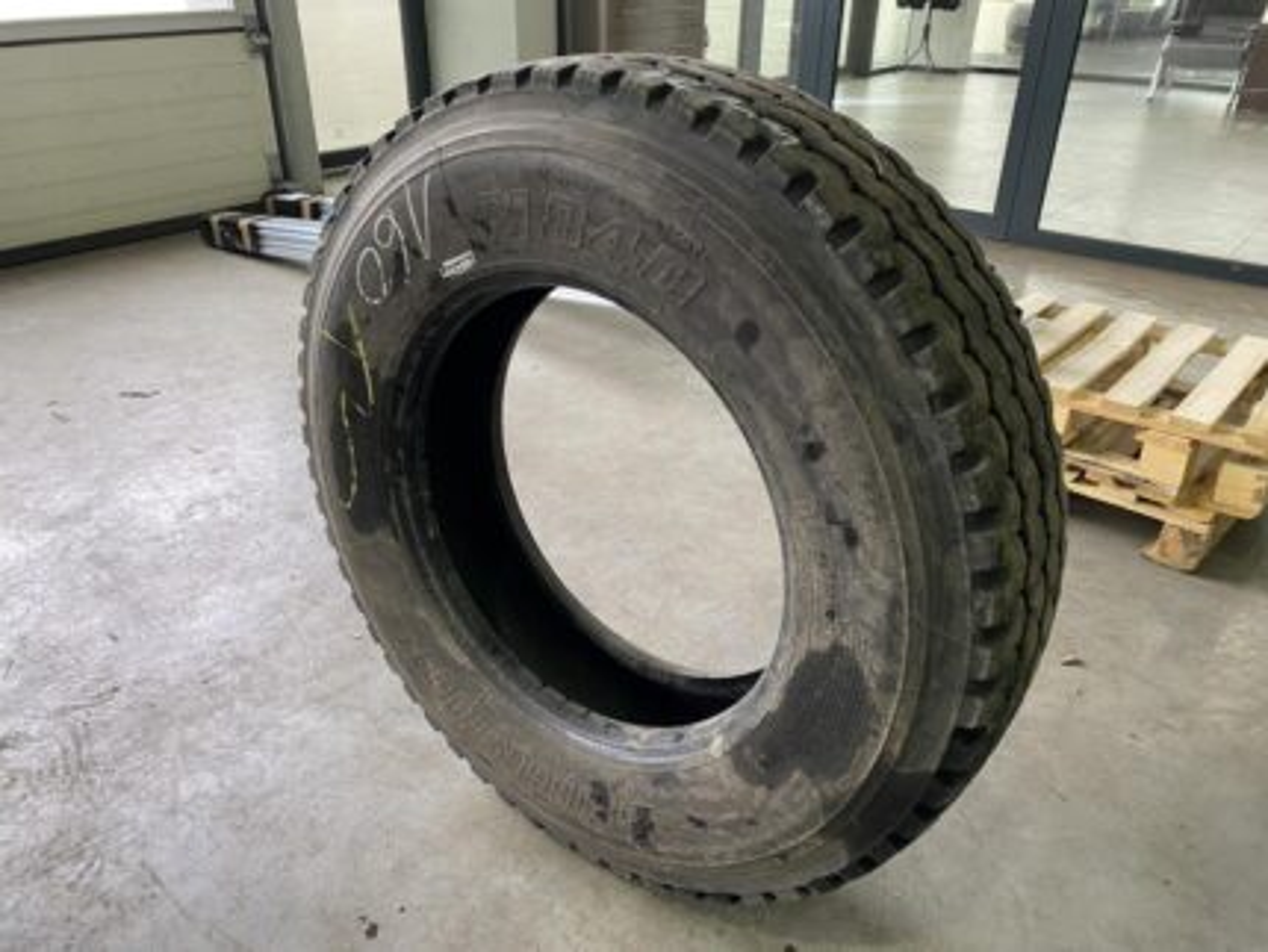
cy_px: 476
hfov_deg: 67.3
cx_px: 634
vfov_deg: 53.1
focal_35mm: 26
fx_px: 953
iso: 64
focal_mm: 4.25
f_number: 1.8
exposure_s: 1/50
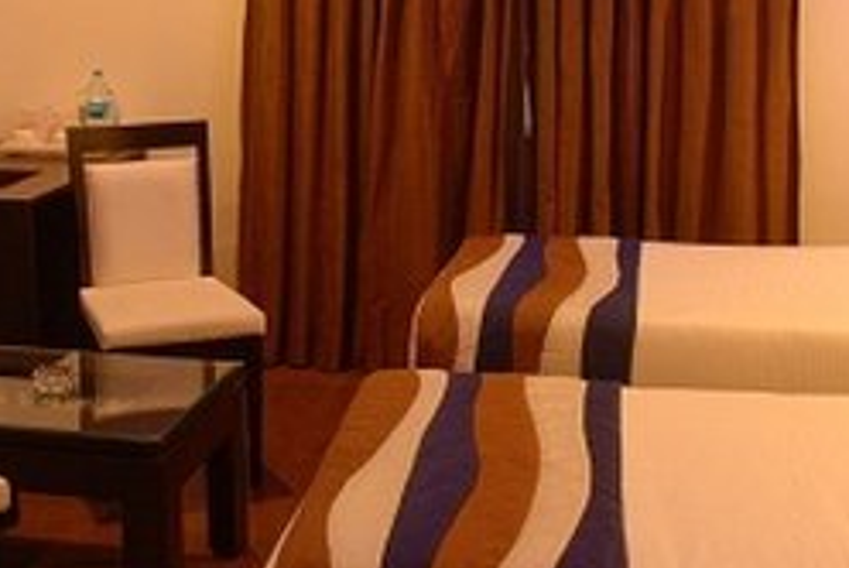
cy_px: 147
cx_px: 428
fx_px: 1393
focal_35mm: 59
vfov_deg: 22.9
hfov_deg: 33.9
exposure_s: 2
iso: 250
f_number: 9
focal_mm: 18
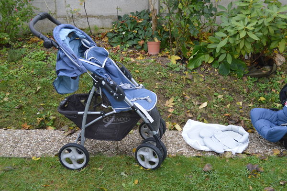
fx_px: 311
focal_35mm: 39
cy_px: 96
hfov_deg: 49.6
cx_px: 144
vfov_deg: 34.2
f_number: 5.6
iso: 220
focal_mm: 26
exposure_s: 1/125
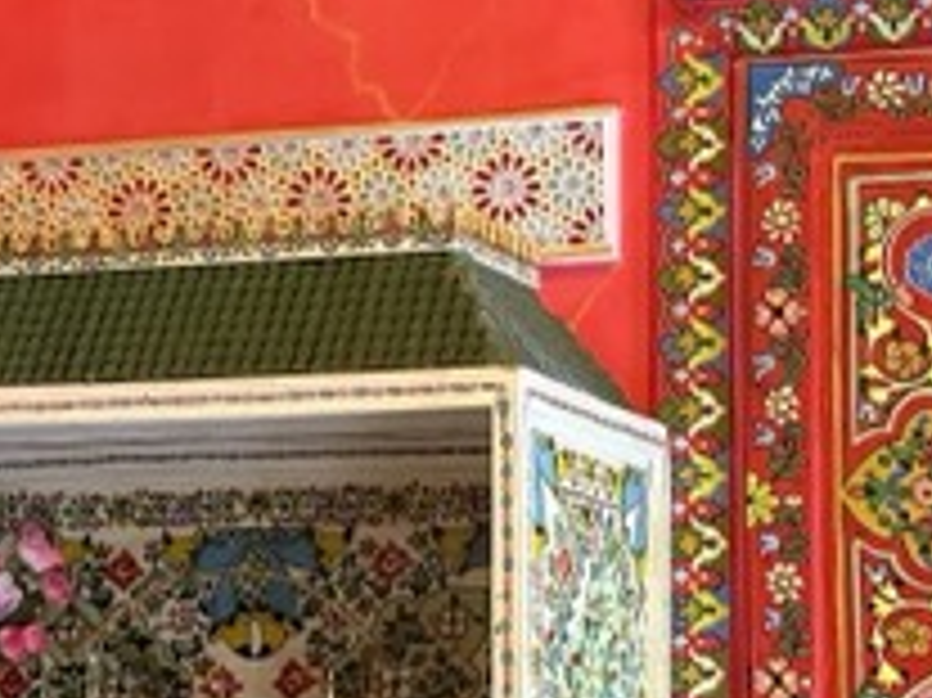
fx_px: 3740
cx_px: 171
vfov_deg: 10.7
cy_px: 360
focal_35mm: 139
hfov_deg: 14.1
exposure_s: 1/50
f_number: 1.78
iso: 200
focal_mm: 6.76
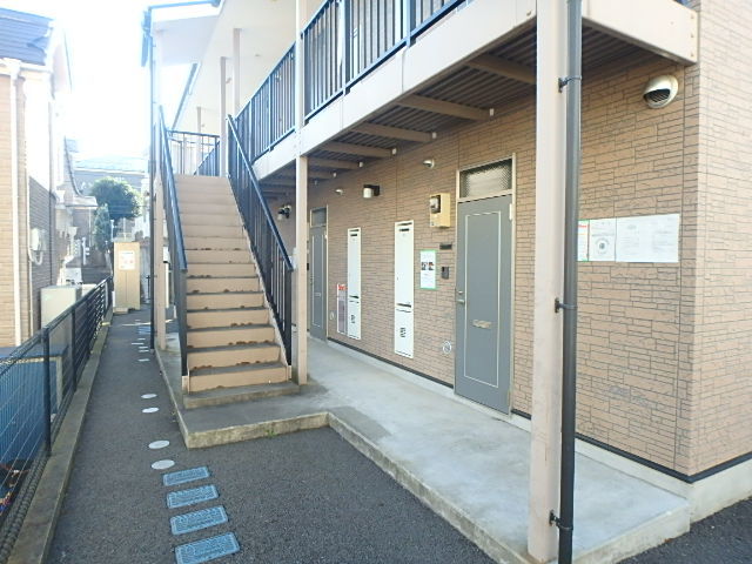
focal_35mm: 21
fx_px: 456
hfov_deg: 79.0
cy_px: 282
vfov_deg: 63.4
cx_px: 376
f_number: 3.5
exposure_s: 1/250
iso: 400
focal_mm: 3.7
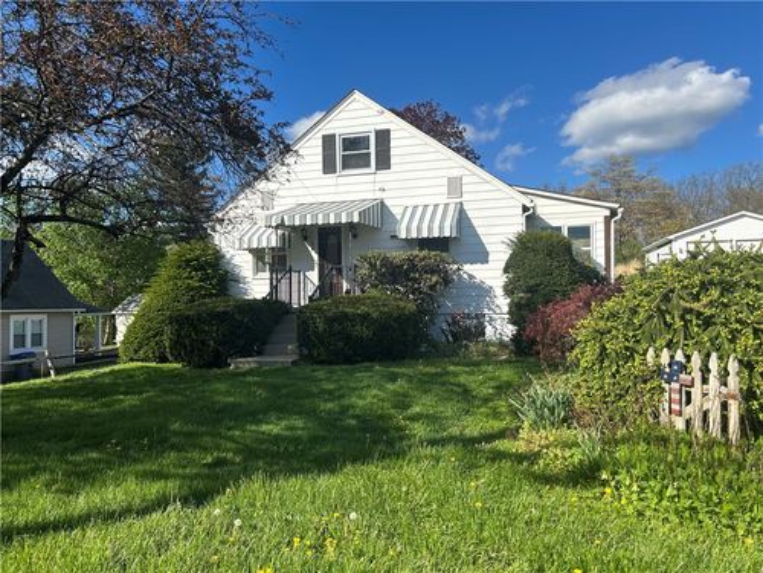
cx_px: 382
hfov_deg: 67.3
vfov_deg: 53.1
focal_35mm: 26
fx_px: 573
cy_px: 286
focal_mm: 5.7
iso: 50
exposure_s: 1/3356
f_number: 1.5
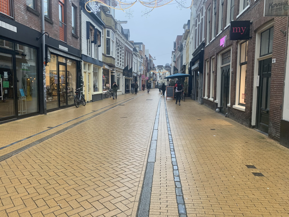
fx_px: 217
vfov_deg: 53.1
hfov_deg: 67.3
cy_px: 108
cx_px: 144
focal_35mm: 26
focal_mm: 4.25
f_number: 1.8
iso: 64
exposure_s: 1/121
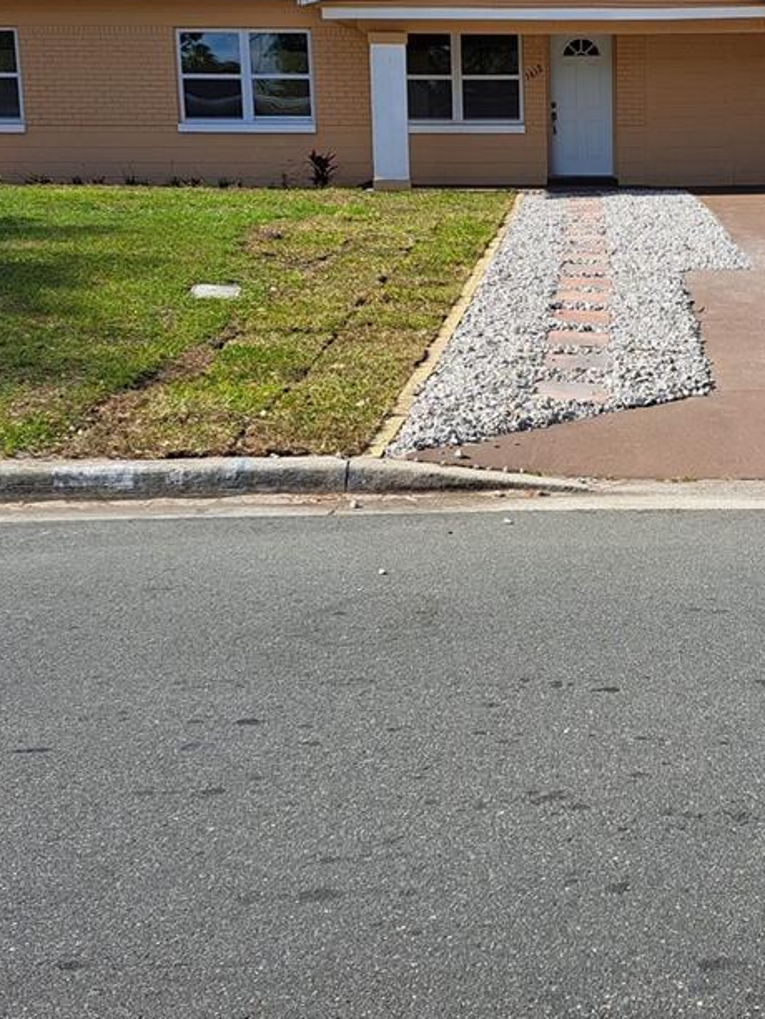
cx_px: 607
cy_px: 372
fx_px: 1384
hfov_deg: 30.2
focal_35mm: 47
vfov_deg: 40.1
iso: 50
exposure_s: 1/1143
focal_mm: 5.23
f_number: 1.8
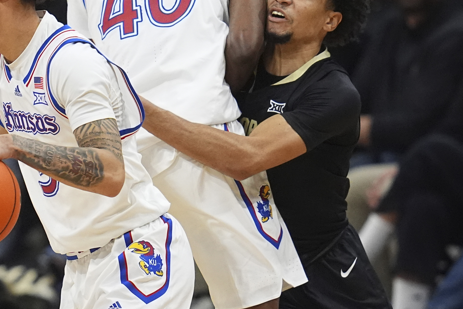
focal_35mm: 1086
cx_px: 127
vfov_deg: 1.3
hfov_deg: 1.9
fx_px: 13978
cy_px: 182
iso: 5000
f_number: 3.2
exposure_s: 1/2000
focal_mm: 400
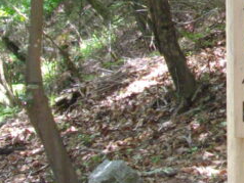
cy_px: -66
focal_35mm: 159
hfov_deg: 12.0
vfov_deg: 9.2
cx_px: 324
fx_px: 1122
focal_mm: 6.2
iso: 150
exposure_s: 1/125
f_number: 2.8
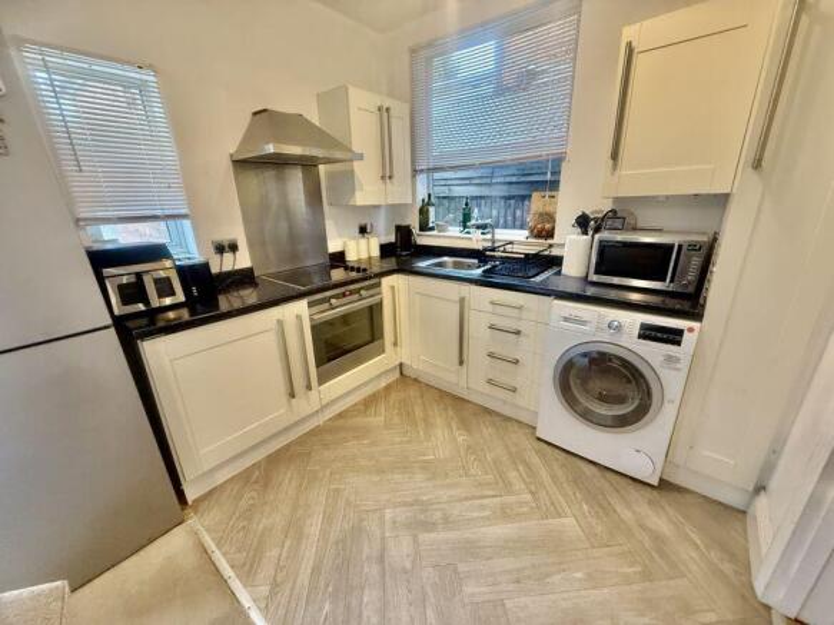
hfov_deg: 102.1
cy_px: 312
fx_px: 337
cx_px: 417
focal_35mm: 14
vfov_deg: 85.7
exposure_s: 1/50
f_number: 2.2
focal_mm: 2.22
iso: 320
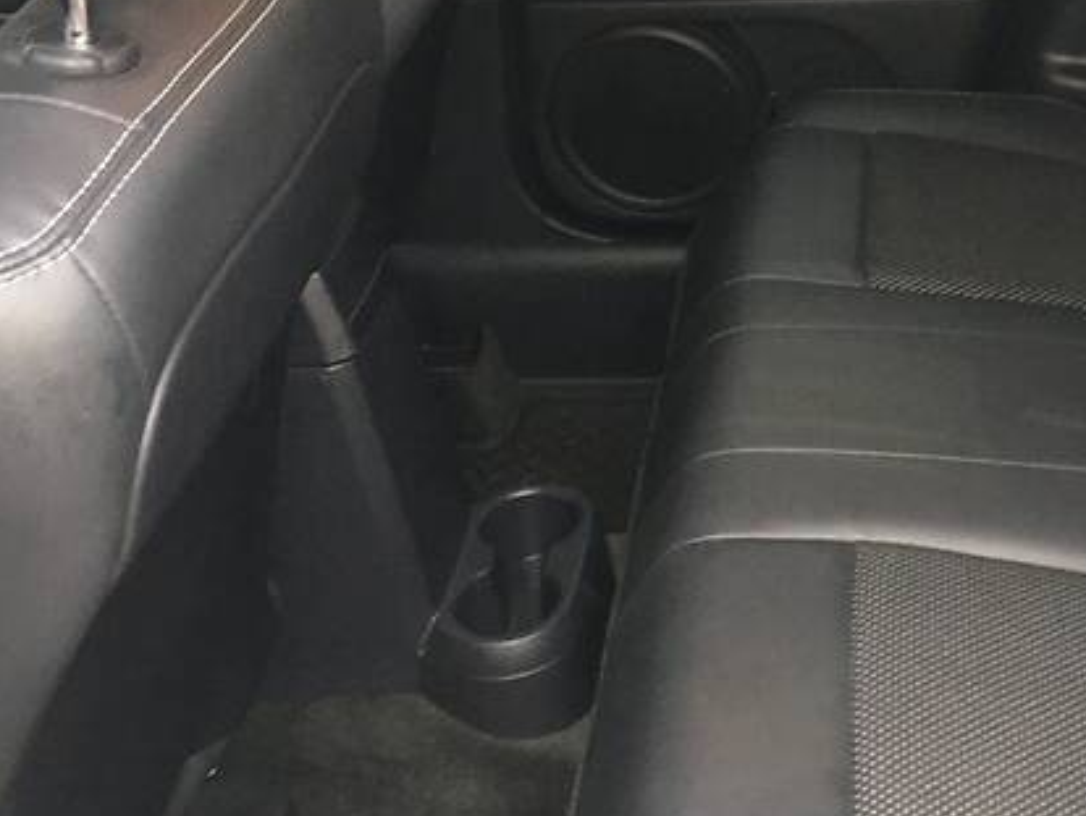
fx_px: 1758
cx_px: 834
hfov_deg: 33.5
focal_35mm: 56
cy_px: 207
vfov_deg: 25.8
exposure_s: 1/17
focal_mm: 4.2
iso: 160
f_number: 2.2
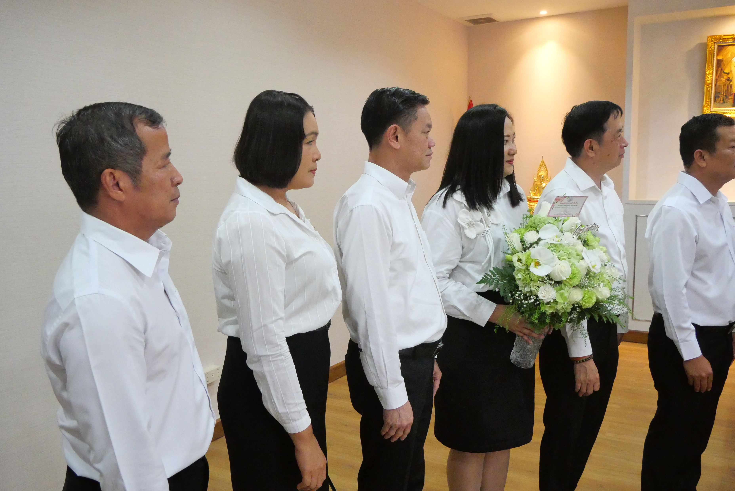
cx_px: 368
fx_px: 633
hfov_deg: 60.3
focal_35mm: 31
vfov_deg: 42.4
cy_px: 246
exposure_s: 1/160
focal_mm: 15
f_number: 5
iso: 6400
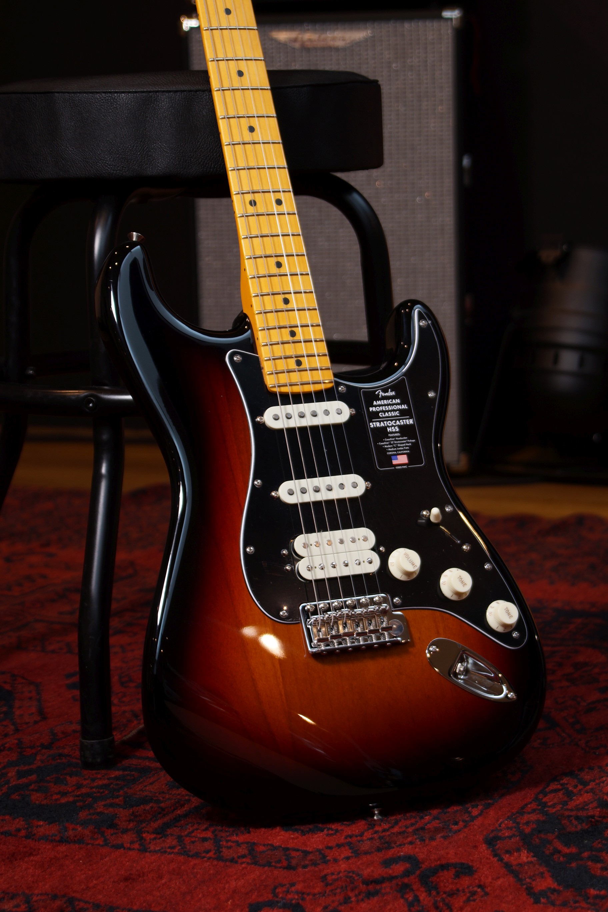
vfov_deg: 24.6
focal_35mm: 82
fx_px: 2090
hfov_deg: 16.6
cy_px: 456
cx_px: 304
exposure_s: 1/20
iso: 100
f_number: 5
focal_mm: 55
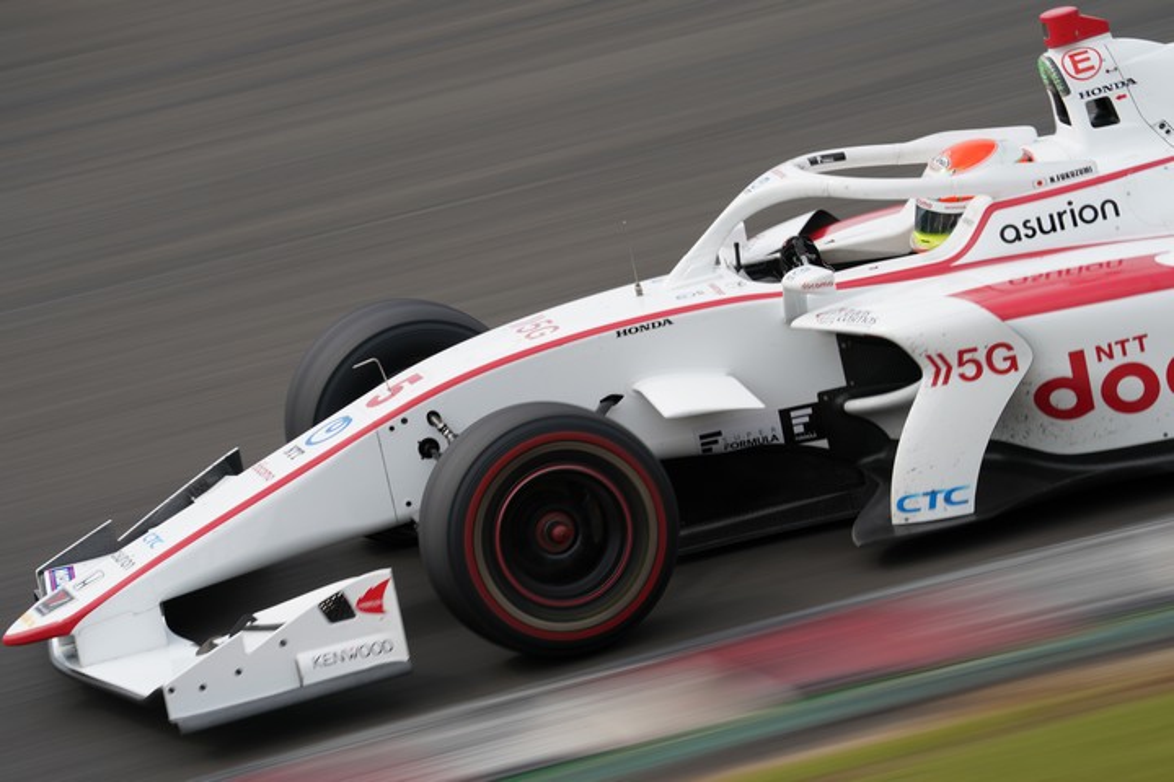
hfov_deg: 4.5
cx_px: 587
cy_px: 391
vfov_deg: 3.0
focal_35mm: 456
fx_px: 14870
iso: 100
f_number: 13
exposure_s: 1/100
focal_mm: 456
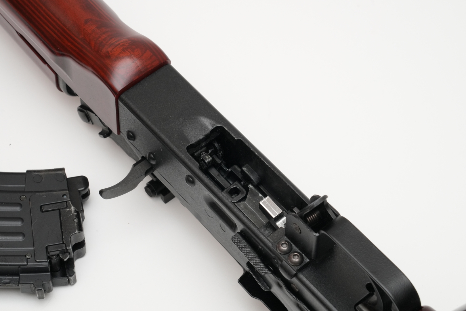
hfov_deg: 19.5
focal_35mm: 105
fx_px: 1359
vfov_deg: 13.0
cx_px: 233
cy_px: 156
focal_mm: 105
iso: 1600
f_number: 22
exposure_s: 1/60
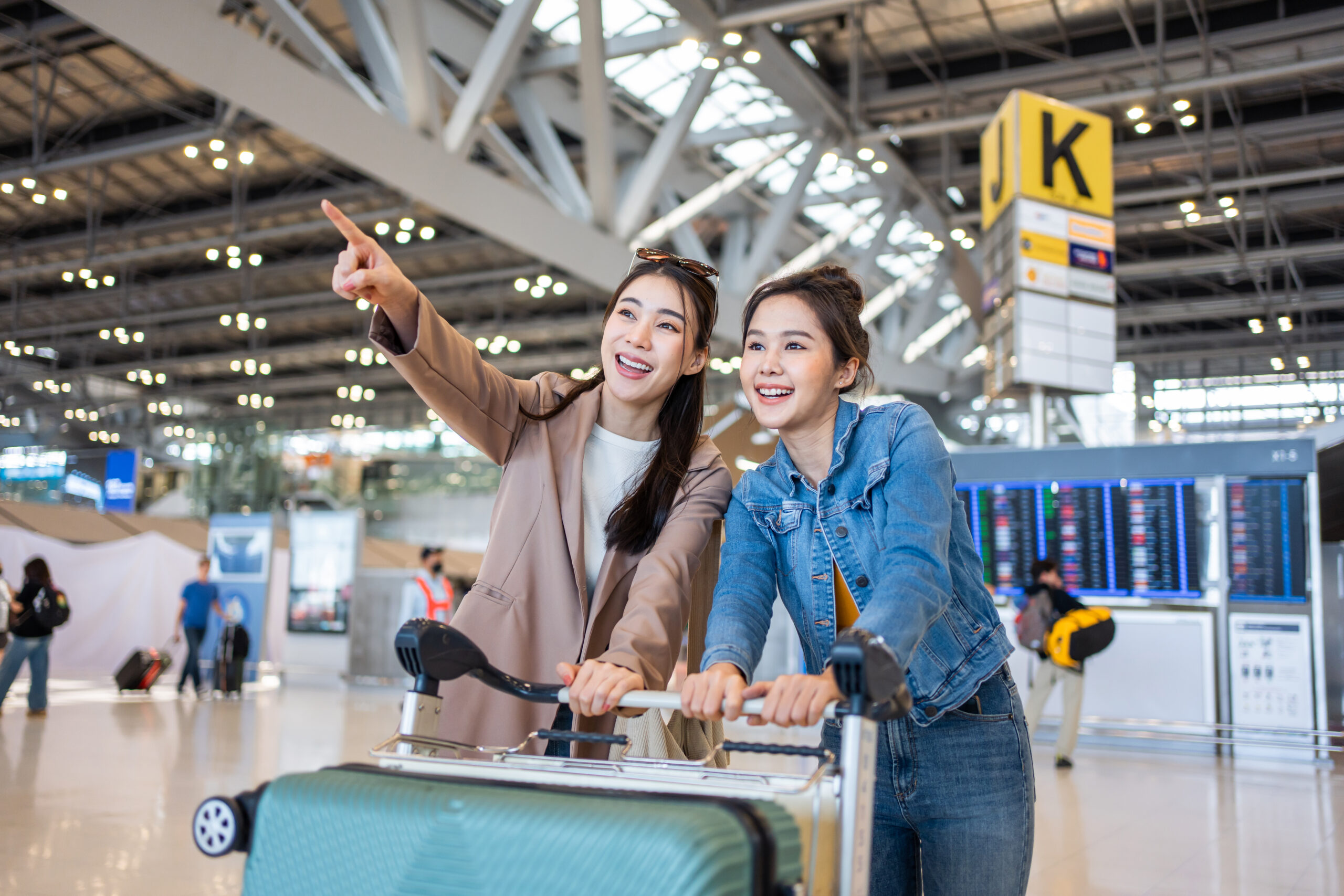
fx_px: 1307
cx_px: 672
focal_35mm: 35
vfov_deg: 37.9
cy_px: 448
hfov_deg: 54.4
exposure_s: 1/400
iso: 640
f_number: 2
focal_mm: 35
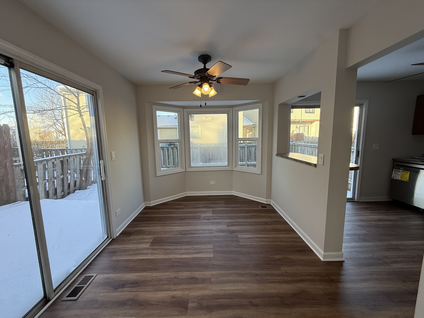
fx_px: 171
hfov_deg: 102.1
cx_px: 212
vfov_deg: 85.7
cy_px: 159
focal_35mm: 14
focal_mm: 2.22
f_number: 2.2
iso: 64
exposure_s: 1/132
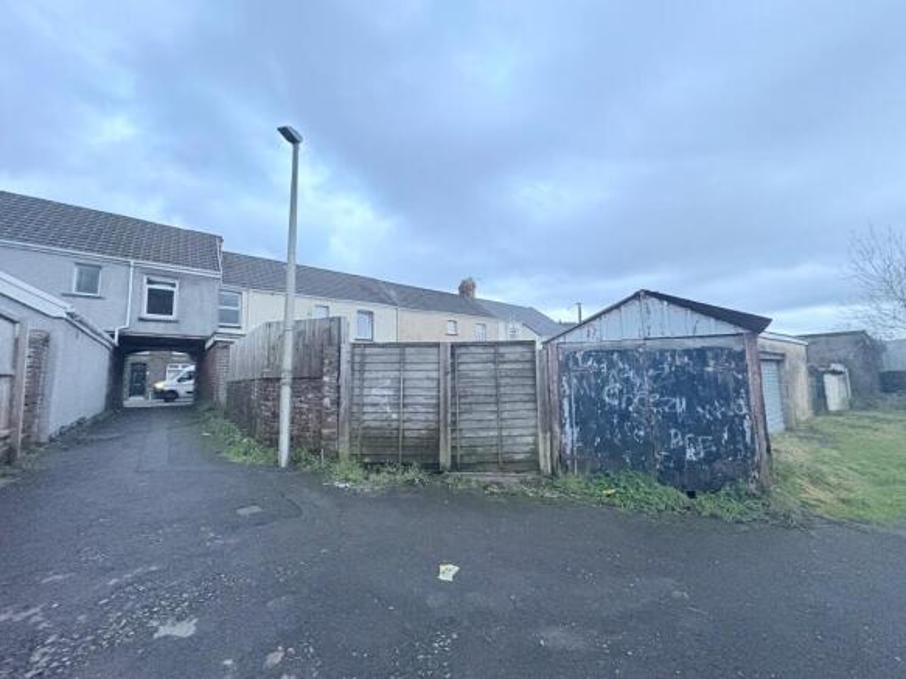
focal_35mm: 14
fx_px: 366
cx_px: 453
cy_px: 340
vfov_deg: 85.7
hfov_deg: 102.1
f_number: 2.2
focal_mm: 2.22
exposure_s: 1/60
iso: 640
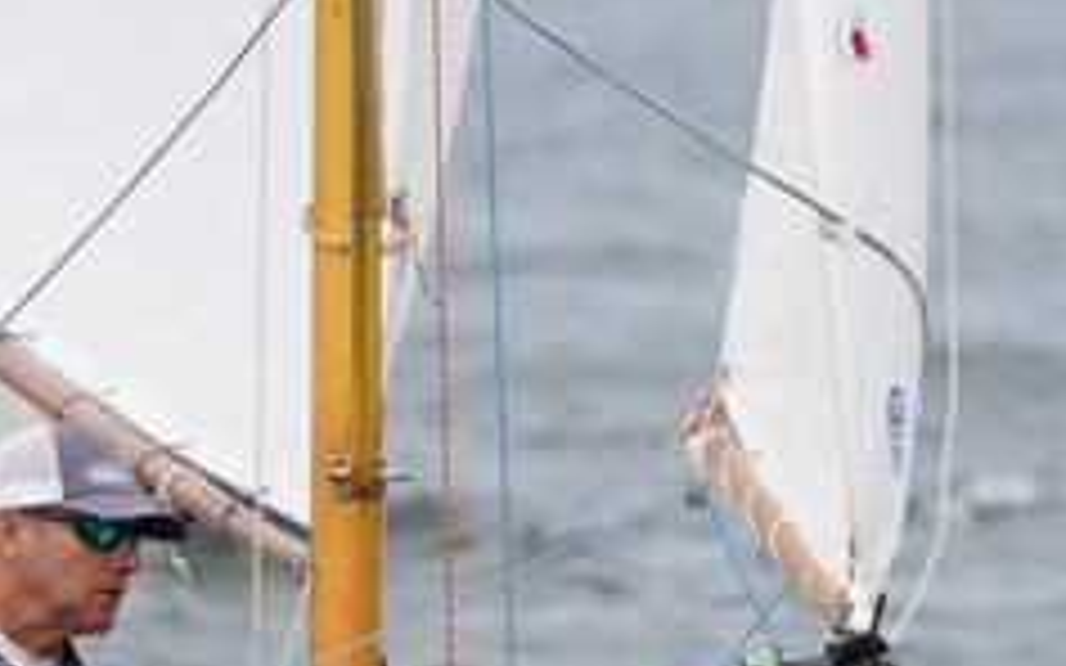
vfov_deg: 1.1
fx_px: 35667
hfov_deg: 1.7
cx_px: 279
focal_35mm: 1228
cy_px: 605
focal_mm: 238
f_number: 5.6
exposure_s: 1/1250
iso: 250
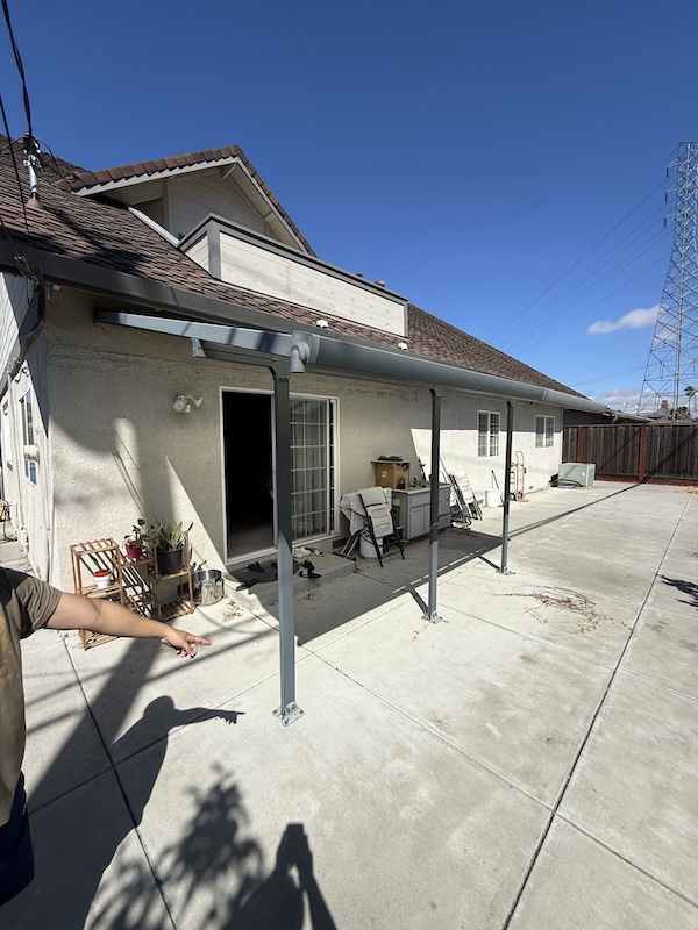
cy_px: 465
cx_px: 349
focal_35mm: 14
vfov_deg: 102.1
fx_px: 376
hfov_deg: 85.7
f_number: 2.2
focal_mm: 2.22
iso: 50
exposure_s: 1/3125
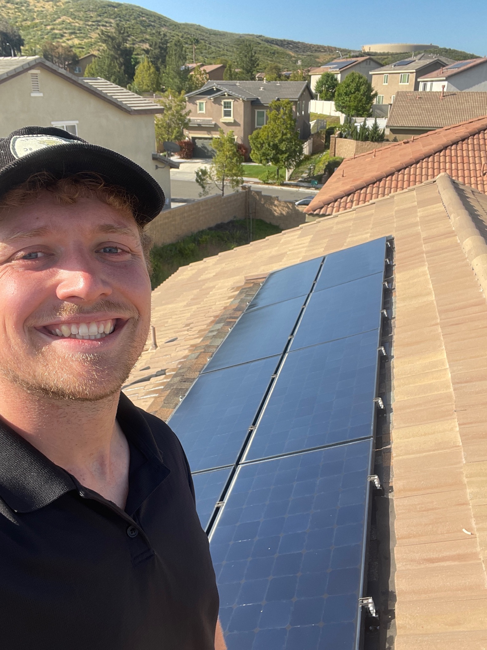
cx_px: 244
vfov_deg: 60.0
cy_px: 325
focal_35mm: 30
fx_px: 563
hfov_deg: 46.8
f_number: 2.2
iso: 25
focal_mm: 2.71
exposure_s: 1/478
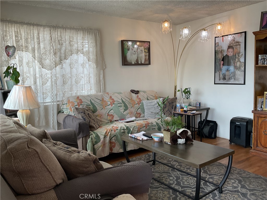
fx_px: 224
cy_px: 100
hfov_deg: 61.7
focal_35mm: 29
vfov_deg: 48.2
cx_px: 134
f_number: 1.8
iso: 40
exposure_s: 1/60
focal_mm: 3
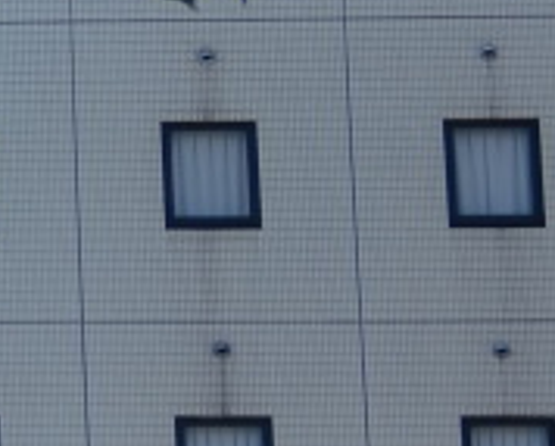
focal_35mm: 371
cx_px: -390
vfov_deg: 4.2
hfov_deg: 5.1
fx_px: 6104
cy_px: 53
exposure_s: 1/160
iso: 64
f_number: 5.9
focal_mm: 18.9
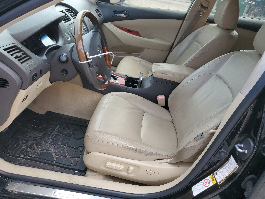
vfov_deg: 53.1
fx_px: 199
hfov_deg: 67.3
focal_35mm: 26
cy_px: 100
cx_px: 132
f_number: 1.5
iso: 50
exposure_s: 1/588
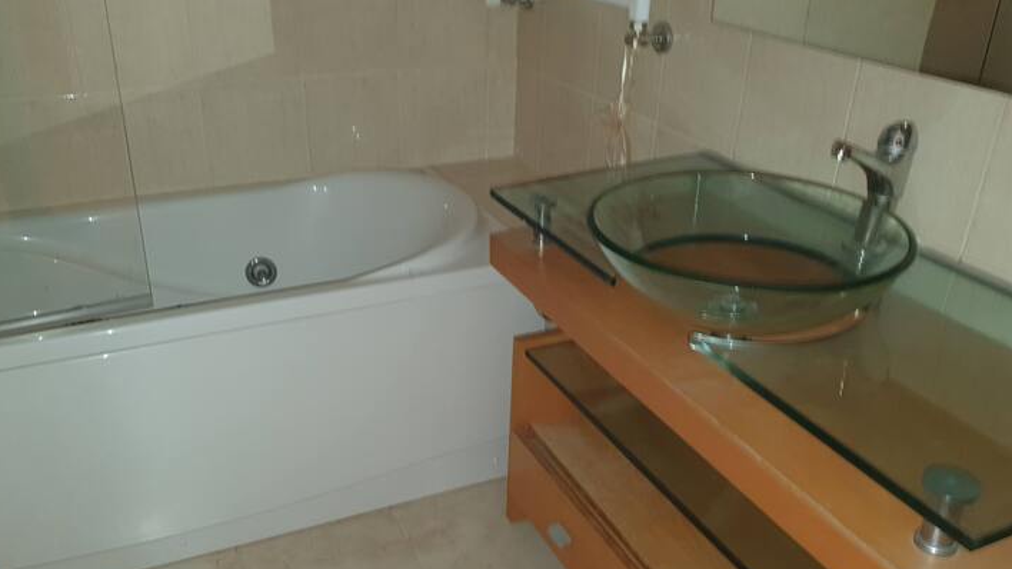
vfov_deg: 36.6
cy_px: 303
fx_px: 859
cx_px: 489
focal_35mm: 32
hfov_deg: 61.0
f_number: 2.4
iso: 125
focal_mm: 4.32
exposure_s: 1/16
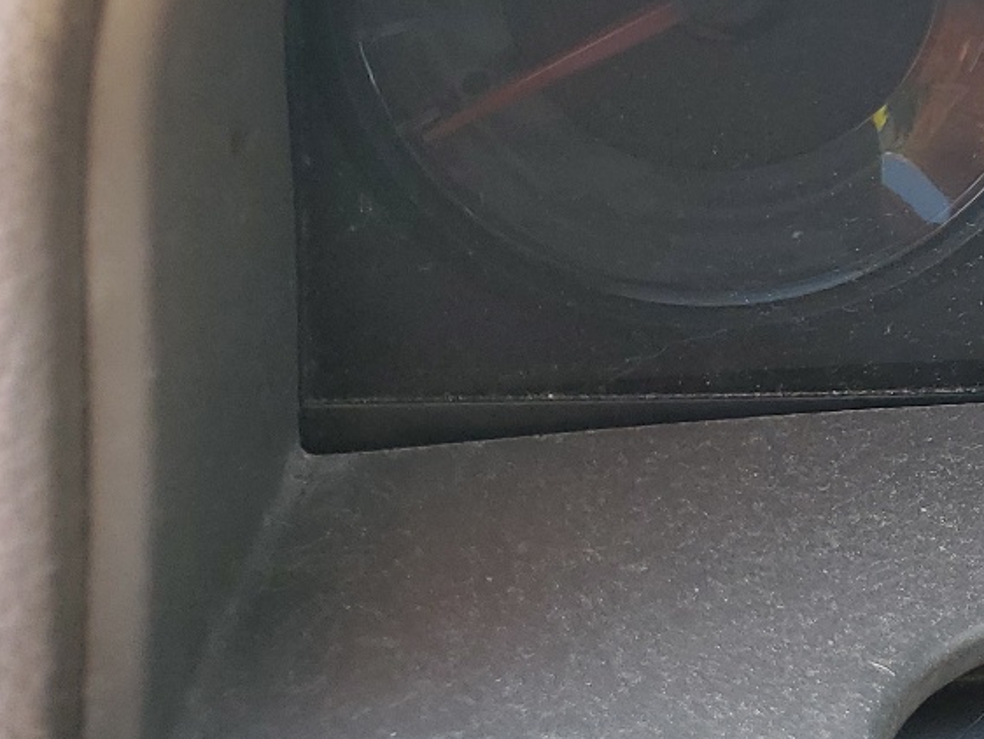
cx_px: 1397
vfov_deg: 19.7
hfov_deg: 22.5
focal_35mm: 74
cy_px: 147
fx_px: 2104
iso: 50
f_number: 1.5
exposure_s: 1/128
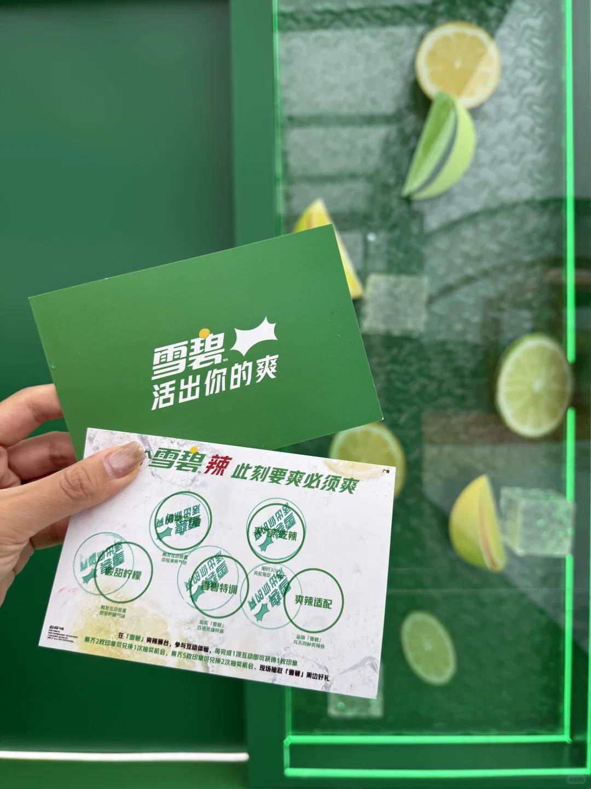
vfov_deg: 71.6
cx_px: 296
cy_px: 394
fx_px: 546
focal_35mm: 24
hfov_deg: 56.8
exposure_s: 1/967
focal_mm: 6.76
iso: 80
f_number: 1.78
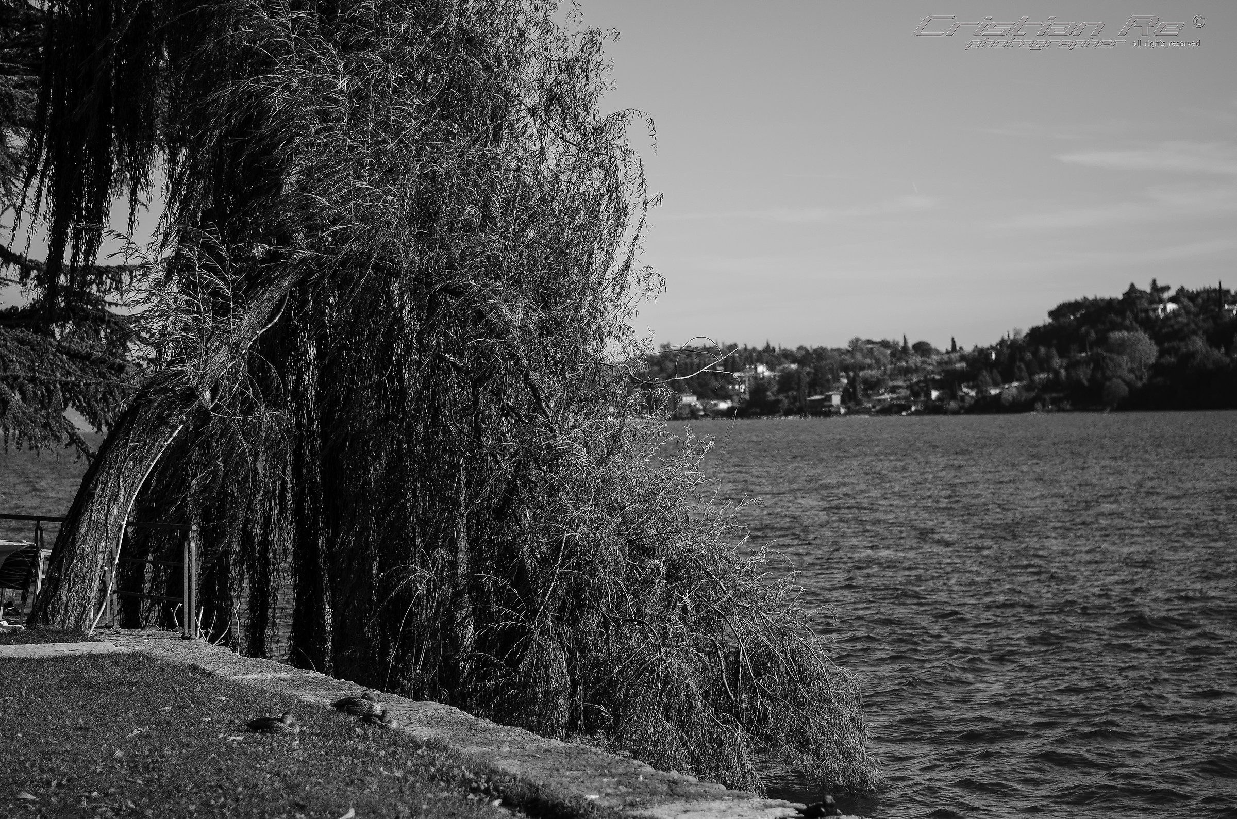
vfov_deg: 18.1
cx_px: 618
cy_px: 410
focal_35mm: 75
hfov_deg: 27.0
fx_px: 2571
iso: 100
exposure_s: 1/4000
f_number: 1.8
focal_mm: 50
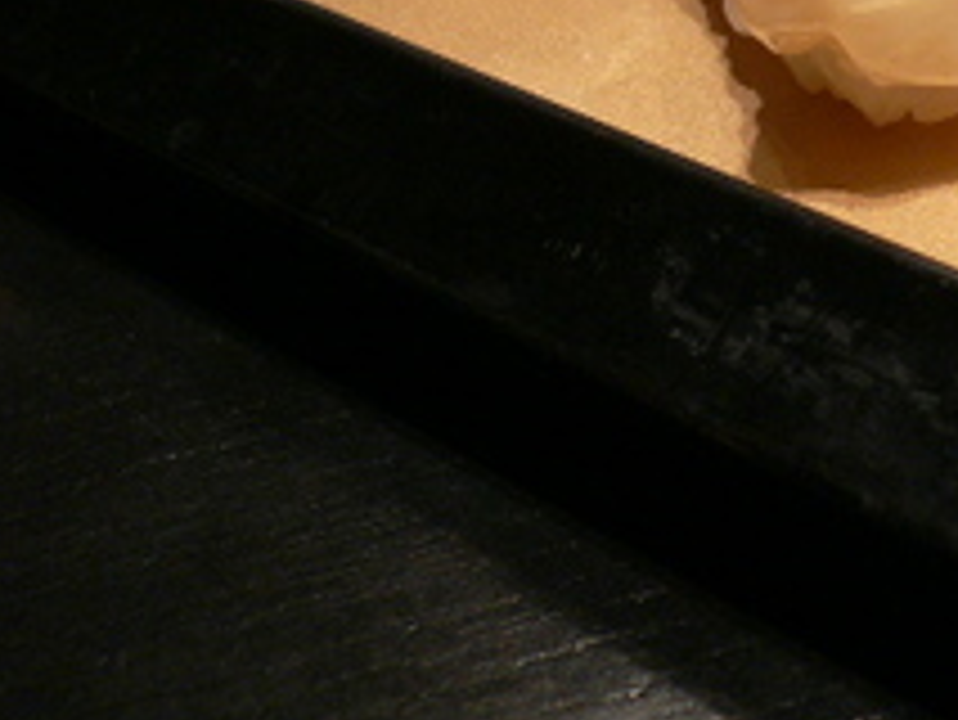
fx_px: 2271
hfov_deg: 23.4
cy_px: -2
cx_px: 801
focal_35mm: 82
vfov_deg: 17.6
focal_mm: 5.8
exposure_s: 1/13
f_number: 2.8
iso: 100
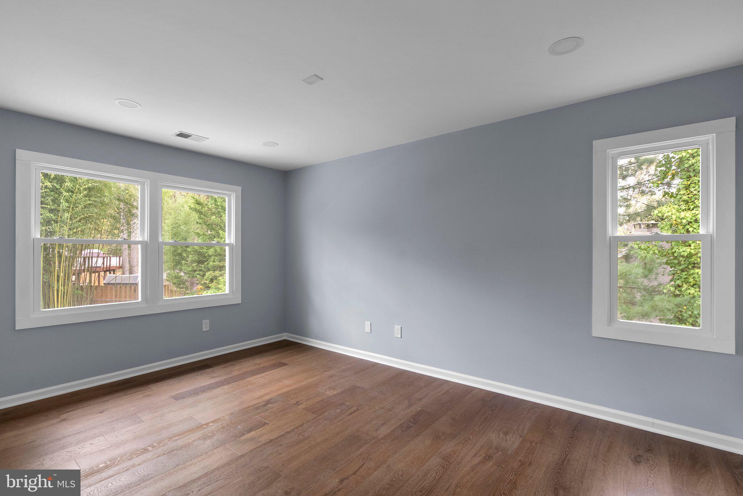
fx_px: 330
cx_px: 372
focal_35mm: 16
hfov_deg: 96.7
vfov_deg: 73.8
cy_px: 248
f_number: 8
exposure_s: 1/3
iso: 250
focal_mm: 16
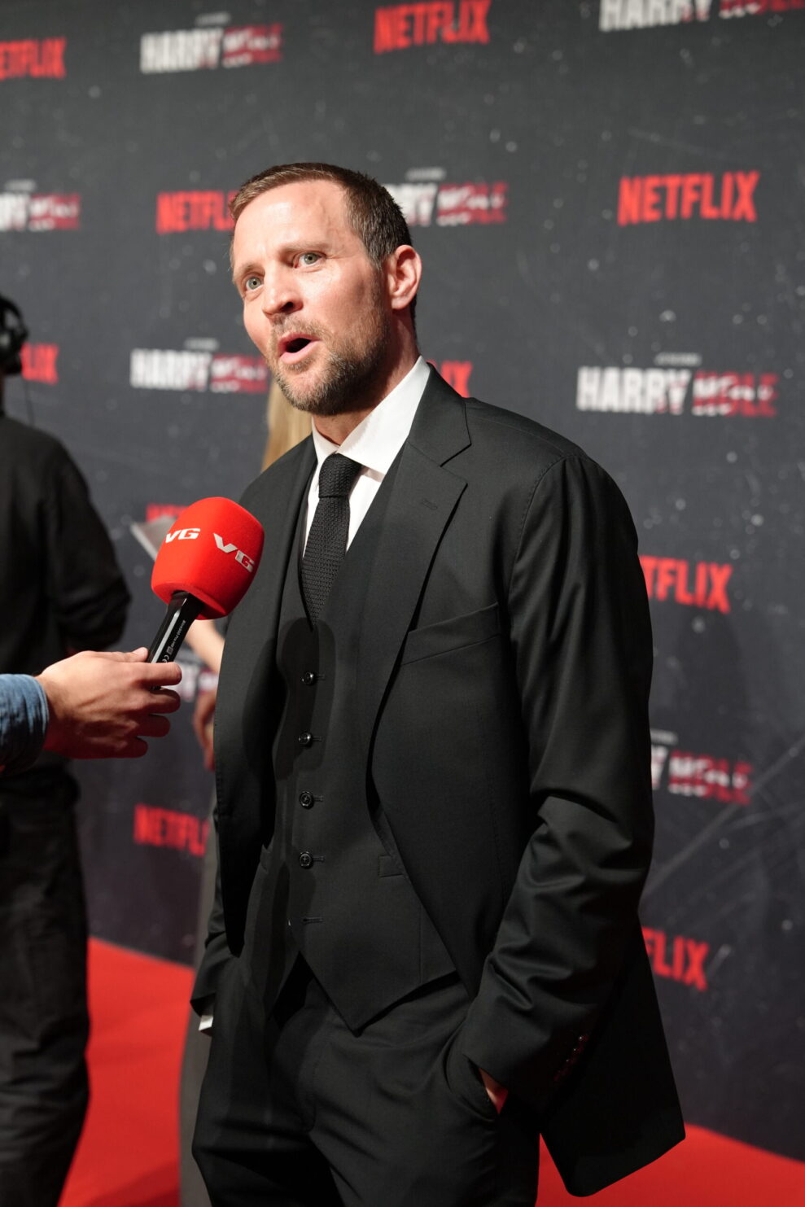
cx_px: 402
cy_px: 604
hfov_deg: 19.5
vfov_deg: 28.8
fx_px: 2347
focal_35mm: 70
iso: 2000
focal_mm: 70
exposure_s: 1/80
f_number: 4
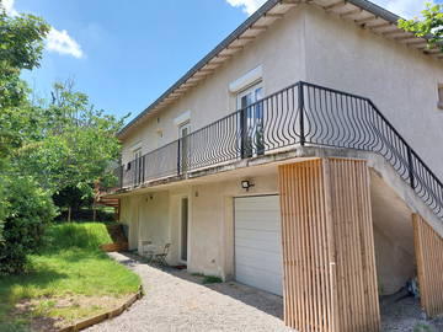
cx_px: 222
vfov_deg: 54.9
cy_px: 166
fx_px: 320
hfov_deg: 69.4
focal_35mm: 25
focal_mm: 5.23
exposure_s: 1/617
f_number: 1.8
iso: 25
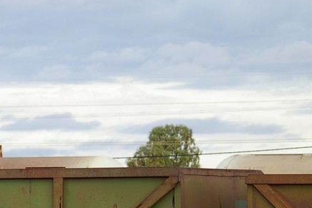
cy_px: 252
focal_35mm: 388
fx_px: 3362
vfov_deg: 3.5
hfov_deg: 5.3
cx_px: -121
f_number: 4.5
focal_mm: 88
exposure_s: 1/180
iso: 200
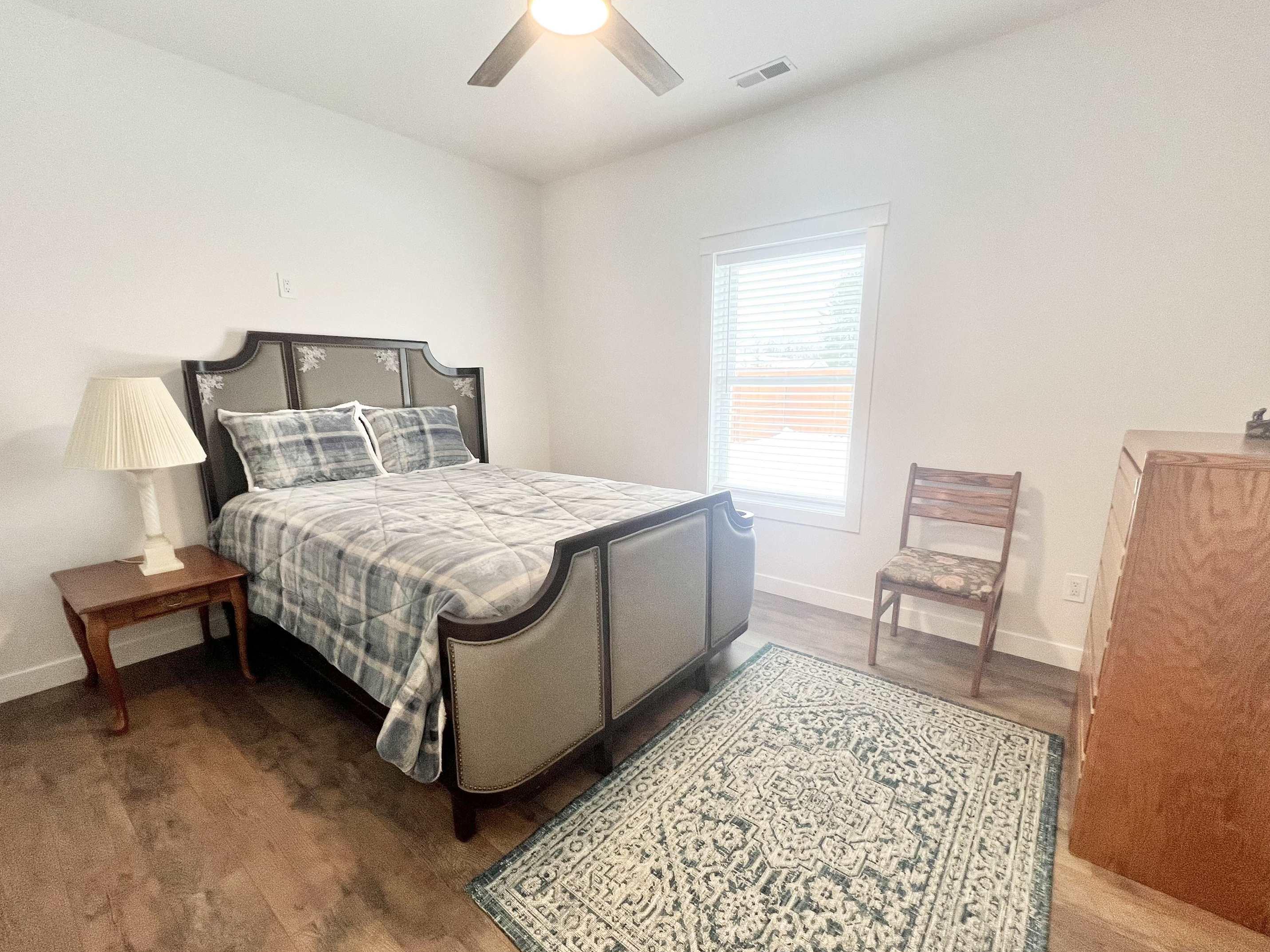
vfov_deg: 85.6
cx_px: 633
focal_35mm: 14
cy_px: 495
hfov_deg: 102.1
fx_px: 514
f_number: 1.8
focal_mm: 1.57
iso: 125
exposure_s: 1/120
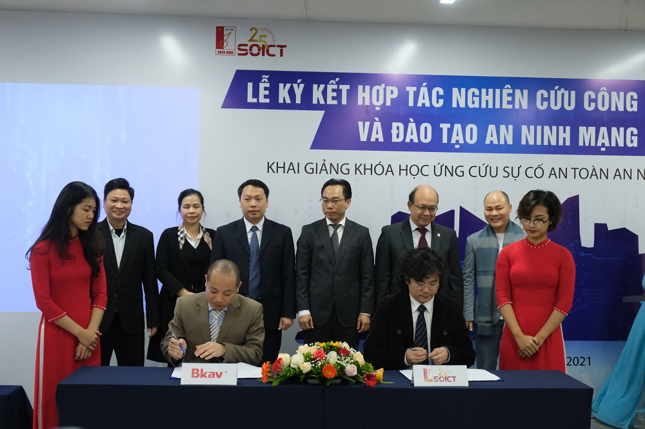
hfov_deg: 45.4
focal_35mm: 43
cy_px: 214
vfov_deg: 31.2
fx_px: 770
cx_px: 322
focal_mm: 28.9
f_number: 5
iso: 8000
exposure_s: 1/160
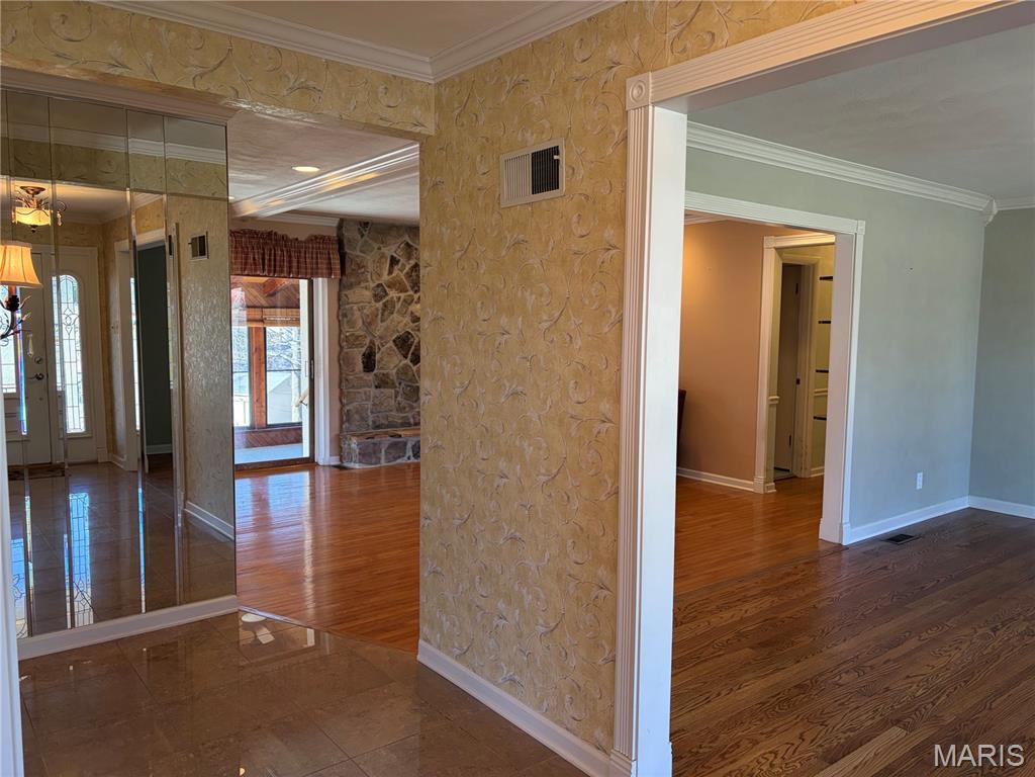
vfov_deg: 53.1
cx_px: 518
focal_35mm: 26
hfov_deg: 67.3
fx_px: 777
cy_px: 388
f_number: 1.6
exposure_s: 1/120
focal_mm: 5.96
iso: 160
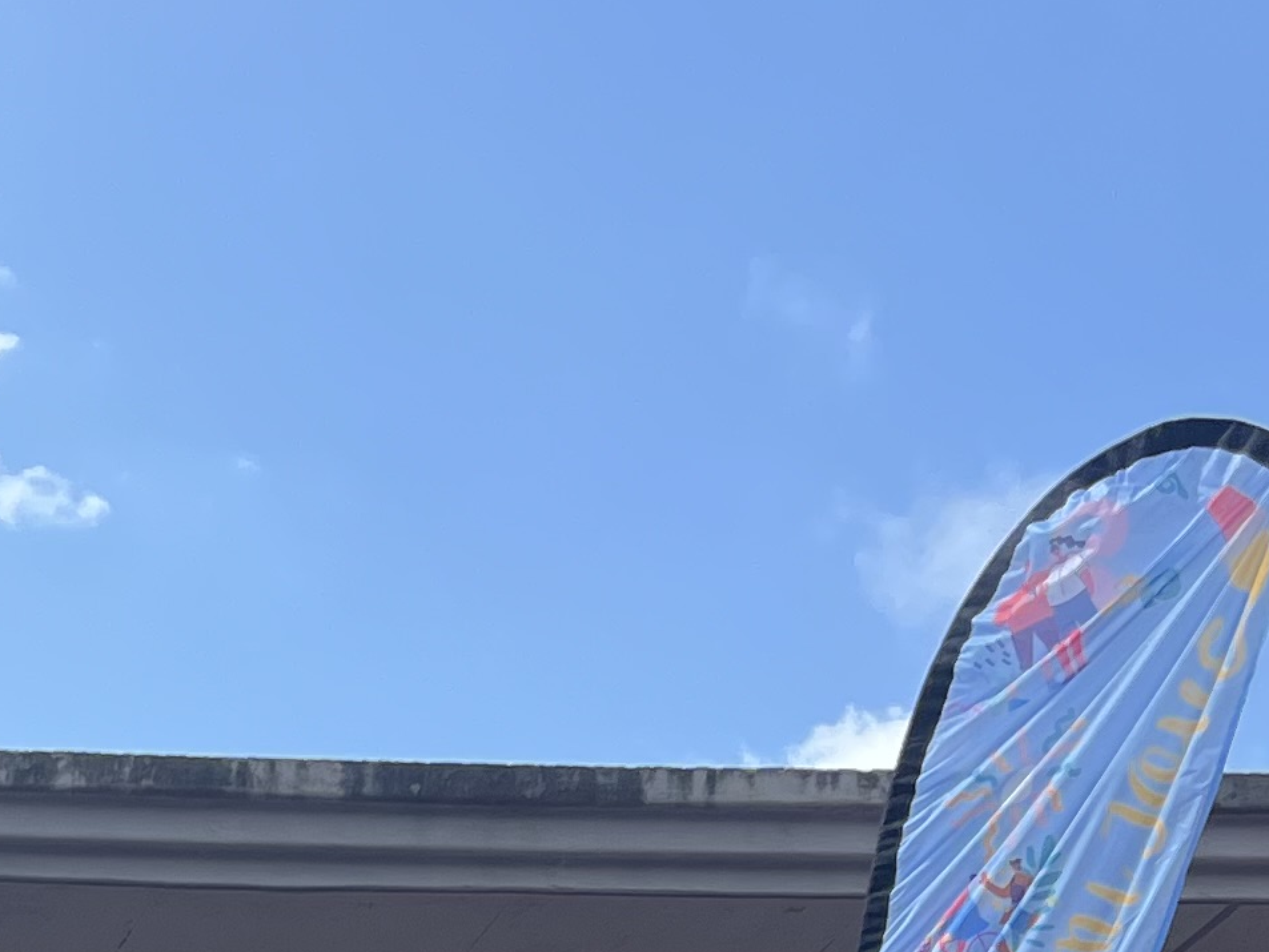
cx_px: -380
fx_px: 4033
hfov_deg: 16.9
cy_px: 1855
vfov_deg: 12.1
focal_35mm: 110
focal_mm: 5.1
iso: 50
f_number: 1.6
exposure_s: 1/1309
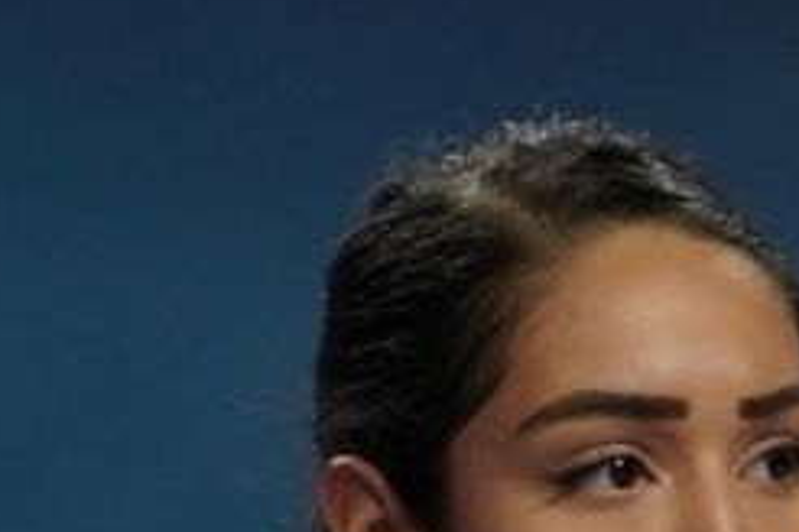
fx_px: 48713
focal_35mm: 2195
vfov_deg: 0.6
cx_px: 1572
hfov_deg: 0.9
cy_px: 1298
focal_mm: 200
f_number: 2.8
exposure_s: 1/1000
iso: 1000
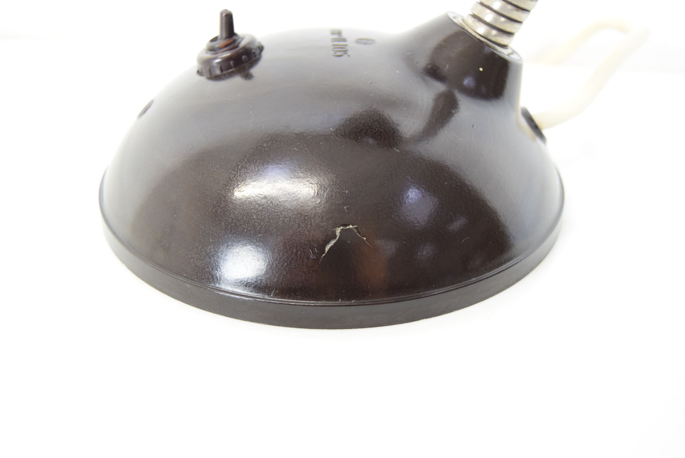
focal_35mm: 45
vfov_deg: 29.9
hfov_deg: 43.6
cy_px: 229
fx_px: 857
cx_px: 342
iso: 1600
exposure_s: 1/80
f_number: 4.5
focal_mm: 30
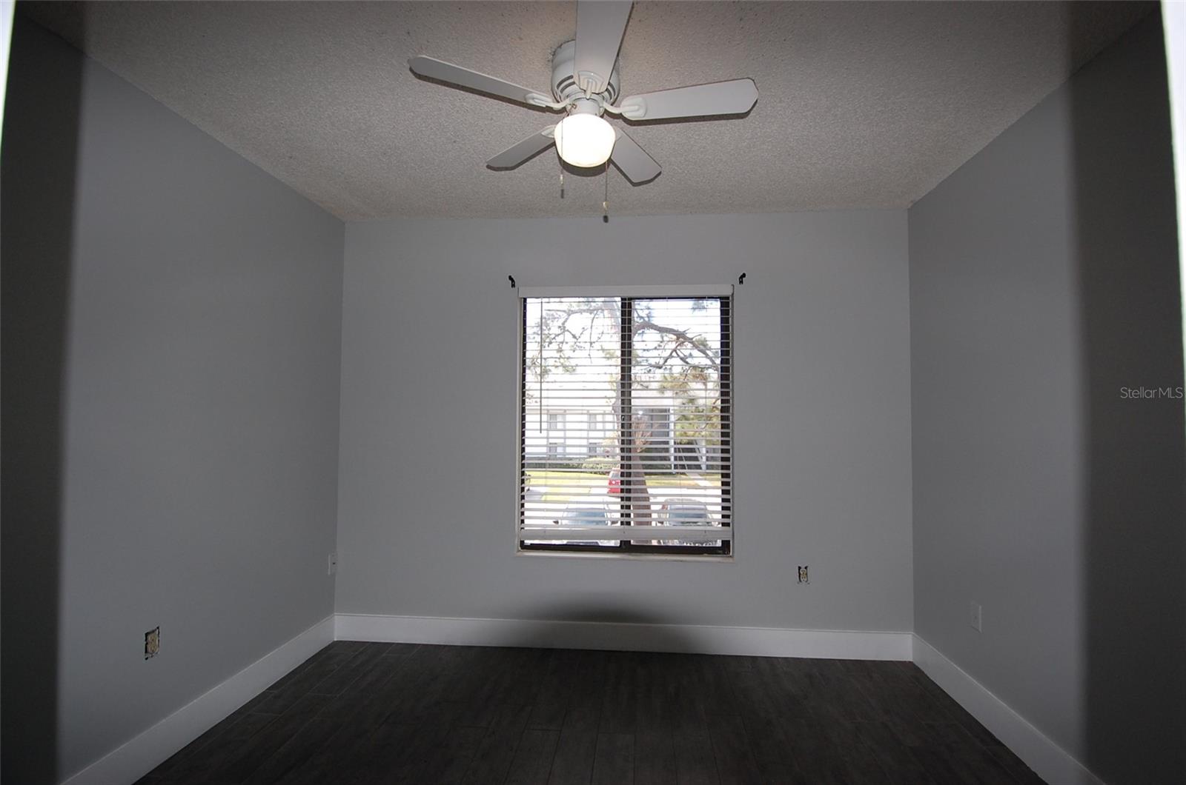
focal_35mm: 15
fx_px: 493
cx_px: 593
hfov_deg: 100.5
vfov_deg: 77.1
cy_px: 392
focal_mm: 10
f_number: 3.5
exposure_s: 1/400
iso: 400
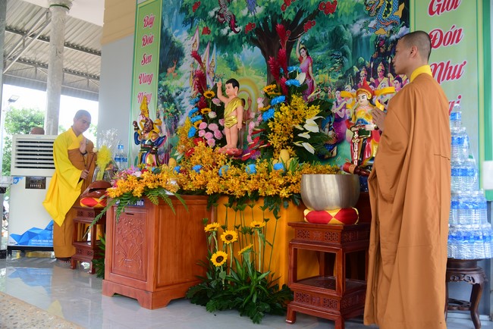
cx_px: 246
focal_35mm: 32
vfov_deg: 41.2
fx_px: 438
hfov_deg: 58.7
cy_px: 164
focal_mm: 32
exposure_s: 1/250
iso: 500
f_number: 4
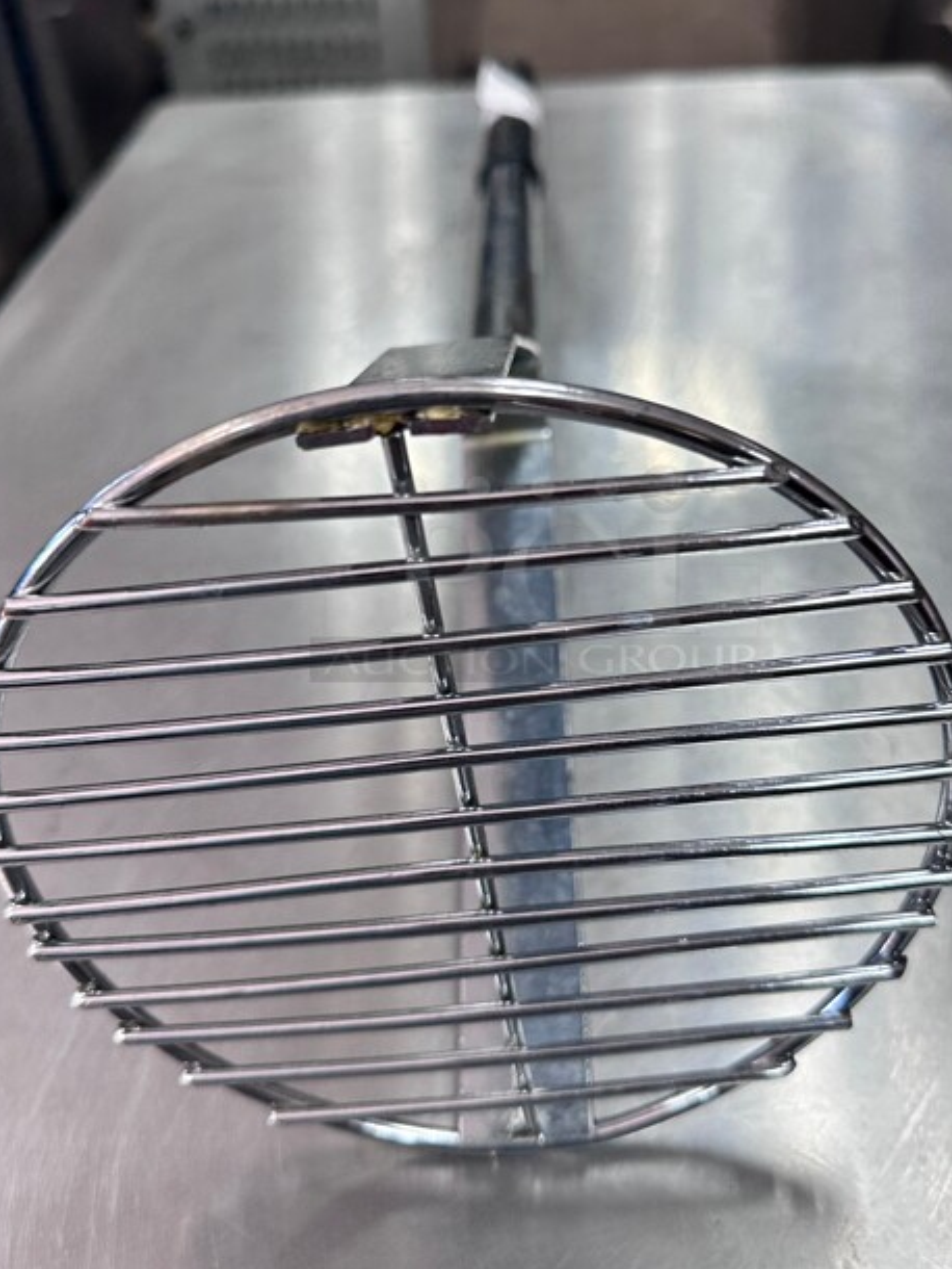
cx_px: 543
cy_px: 573
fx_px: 1173
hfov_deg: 44.1
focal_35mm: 32
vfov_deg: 56.7
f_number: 1.78
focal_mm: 6.86
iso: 125
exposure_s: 1/120
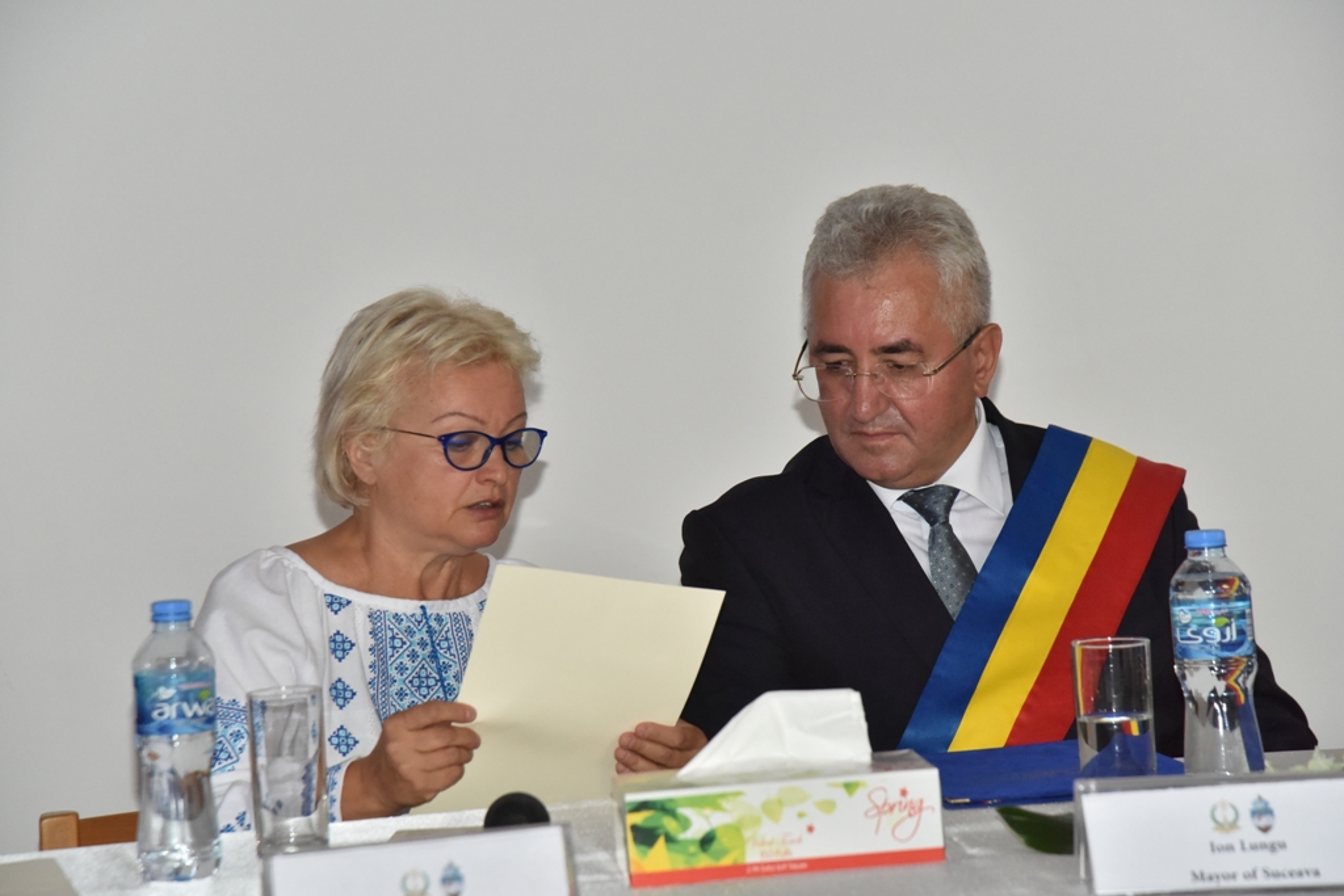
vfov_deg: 11.4
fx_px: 4480
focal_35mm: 120
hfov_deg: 17.1
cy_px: 448
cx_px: 672
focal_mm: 120
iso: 2500
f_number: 6.3
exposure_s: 1/200
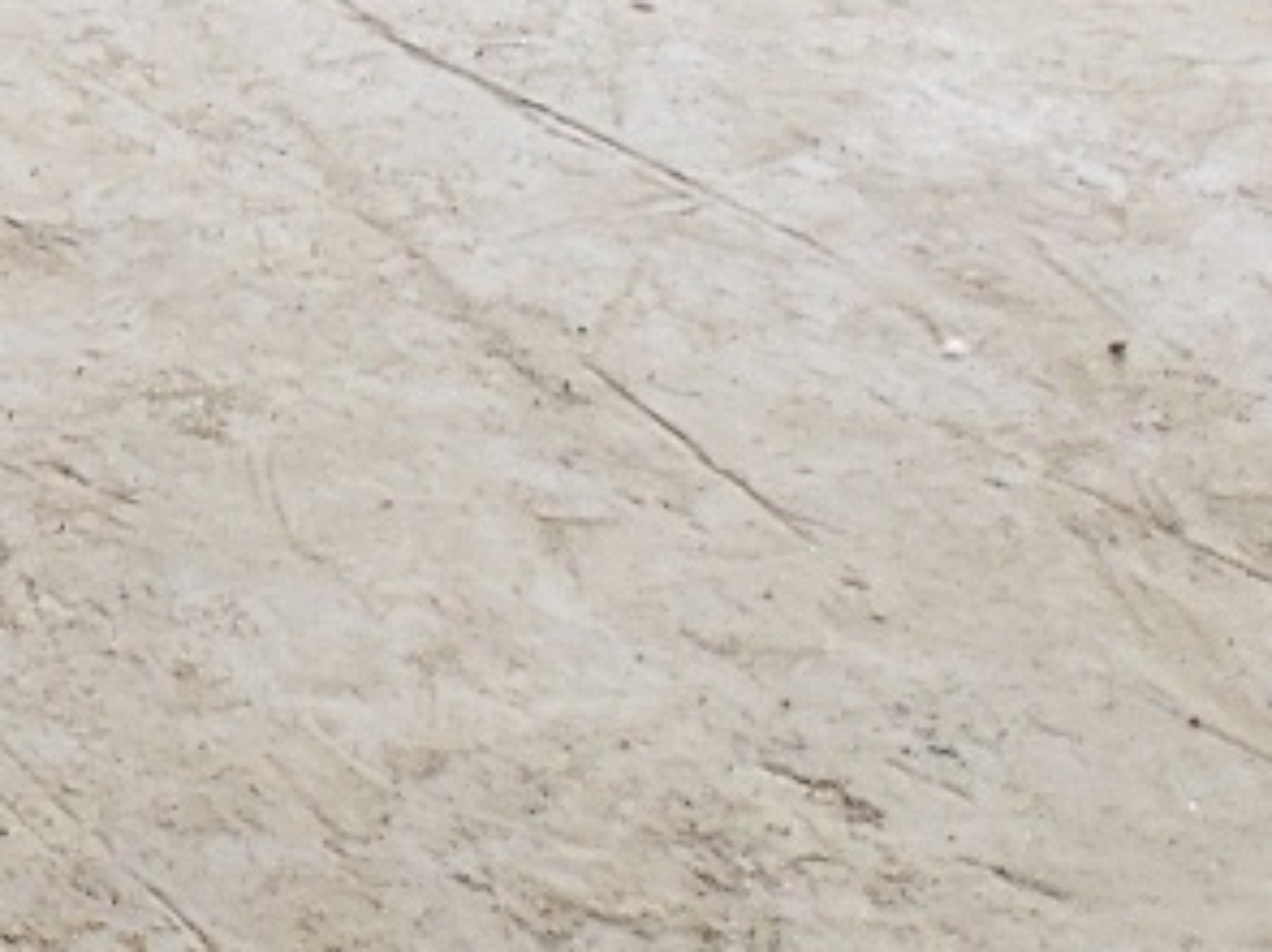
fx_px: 5179
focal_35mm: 141
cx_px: -2109
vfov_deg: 9.7
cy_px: -1047
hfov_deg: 11.0
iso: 80
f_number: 1.5
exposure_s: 1/60.2
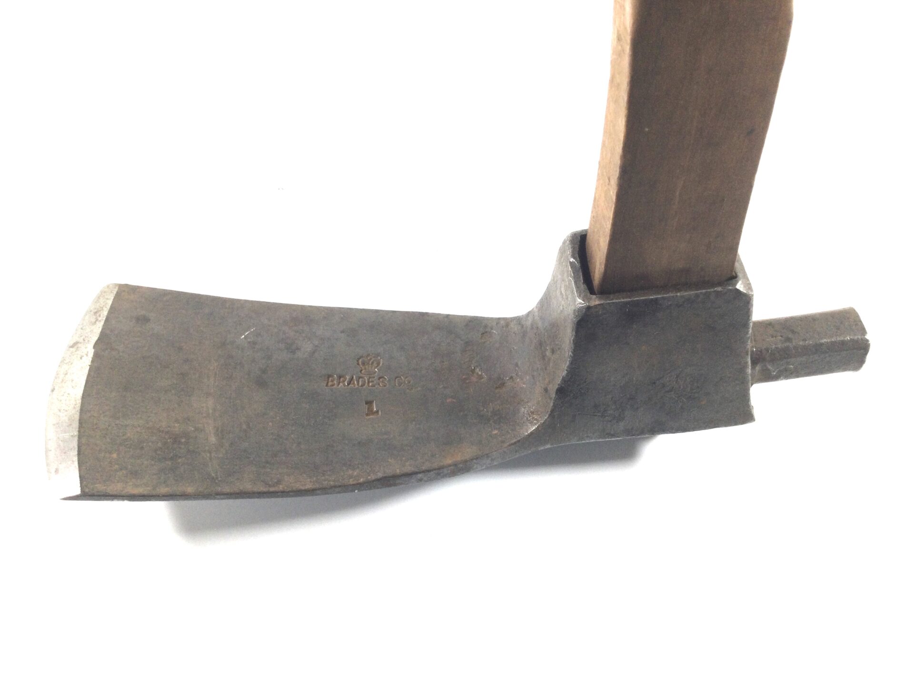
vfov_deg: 45.4
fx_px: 819
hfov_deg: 58.4
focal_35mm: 31
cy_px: 343
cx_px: 457
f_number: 2.4
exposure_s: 1/50
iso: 32
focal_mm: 3.3
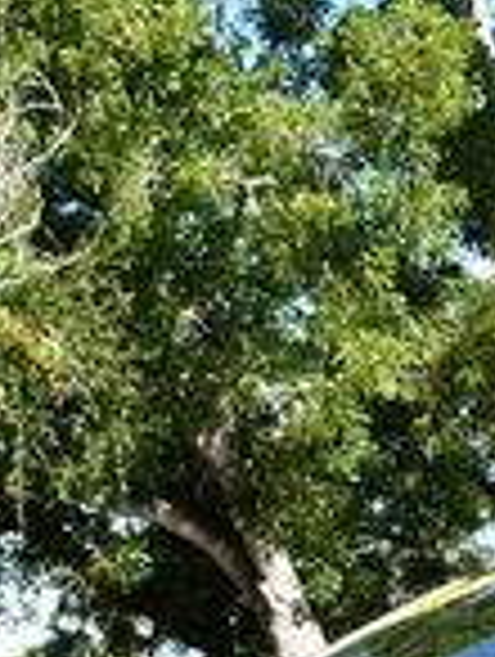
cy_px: 814
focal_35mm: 185
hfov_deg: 8.0
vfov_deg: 10.5
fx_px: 3517
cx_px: 644
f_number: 8
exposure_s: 1/250
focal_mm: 22
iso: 180
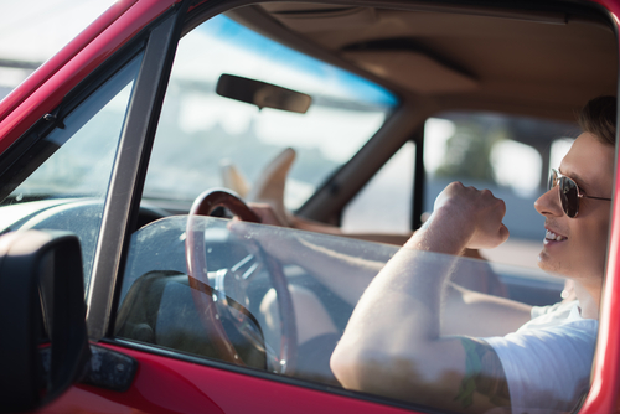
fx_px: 862
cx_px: 310
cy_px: 207
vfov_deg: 27.0
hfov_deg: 39.6
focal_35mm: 50
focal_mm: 50
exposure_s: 1/2000
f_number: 2.2
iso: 100
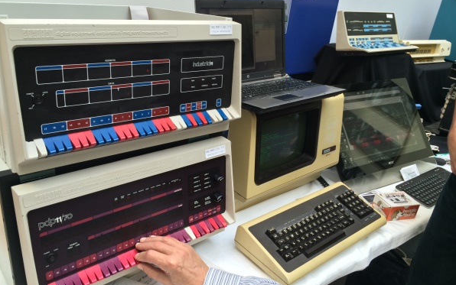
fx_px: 398
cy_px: 137
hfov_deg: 59.6
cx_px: 229
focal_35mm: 32
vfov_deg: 39.5
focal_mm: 4.12
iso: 50
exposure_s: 1/60
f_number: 2.2
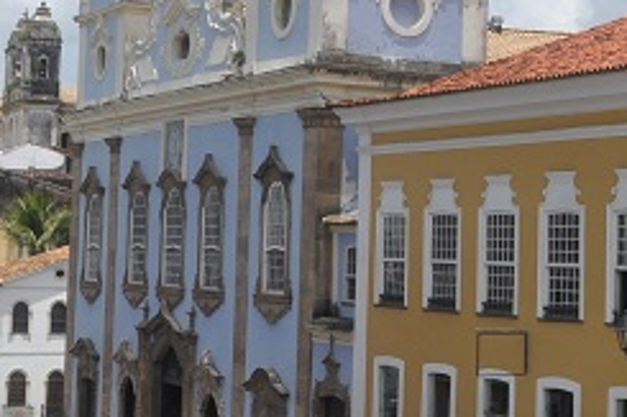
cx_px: 438
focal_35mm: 94
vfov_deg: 14.5
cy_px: 86
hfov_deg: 21.6
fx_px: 1636
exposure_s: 1/500
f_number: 11
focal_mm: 24
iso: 400
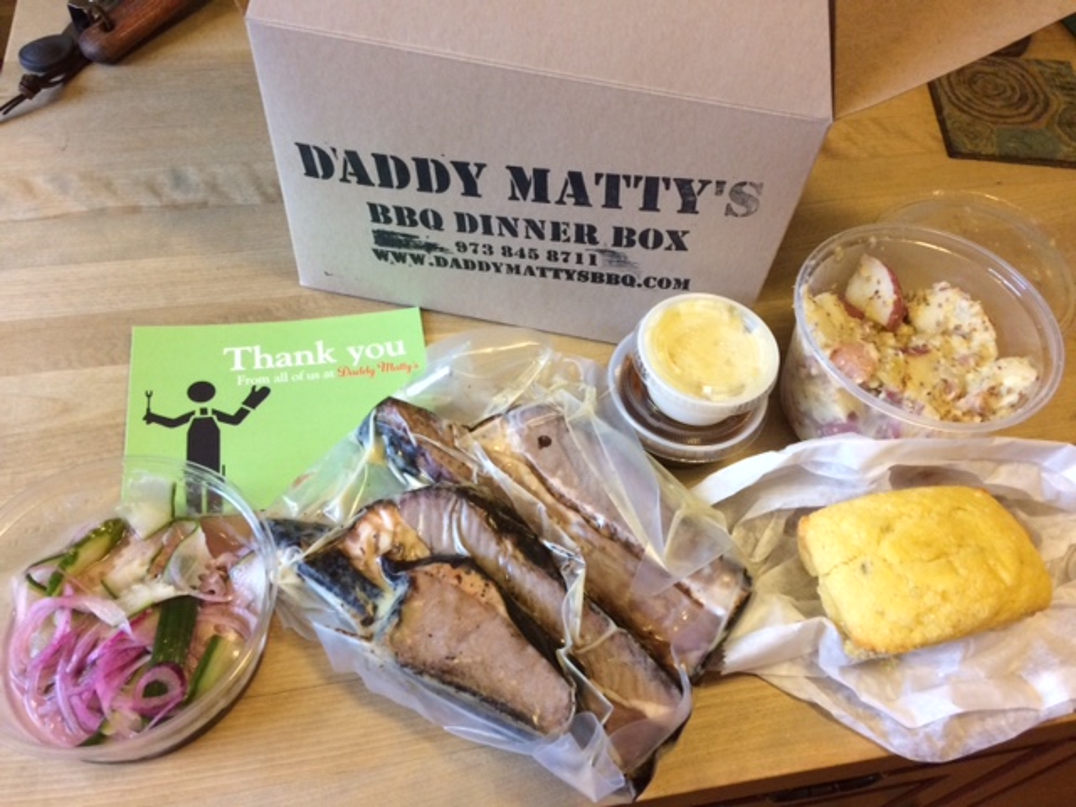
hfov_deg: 61.7
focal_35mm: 29
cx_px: 538
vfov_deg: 48.2
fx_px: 901
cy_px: 404
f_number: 2.2
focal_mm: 4.15
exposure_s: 1/30
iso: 200
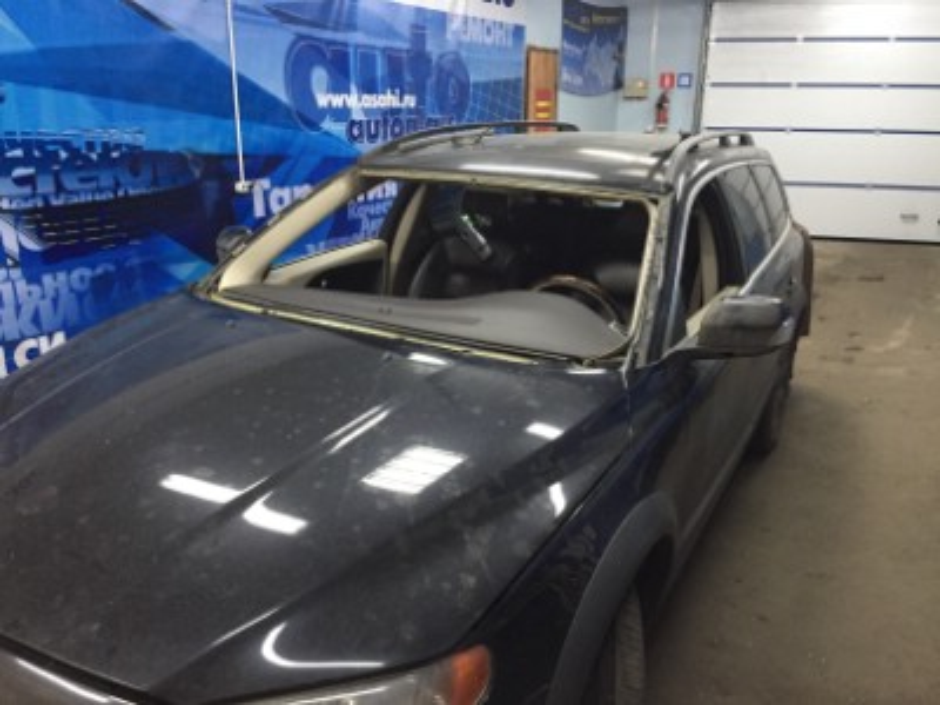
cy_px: 352
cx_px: 470
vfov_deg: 48.2
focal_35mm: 29
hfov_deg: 61.7
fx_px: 787
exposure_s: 1/33
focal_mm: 4.15
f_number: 2.2
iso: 250
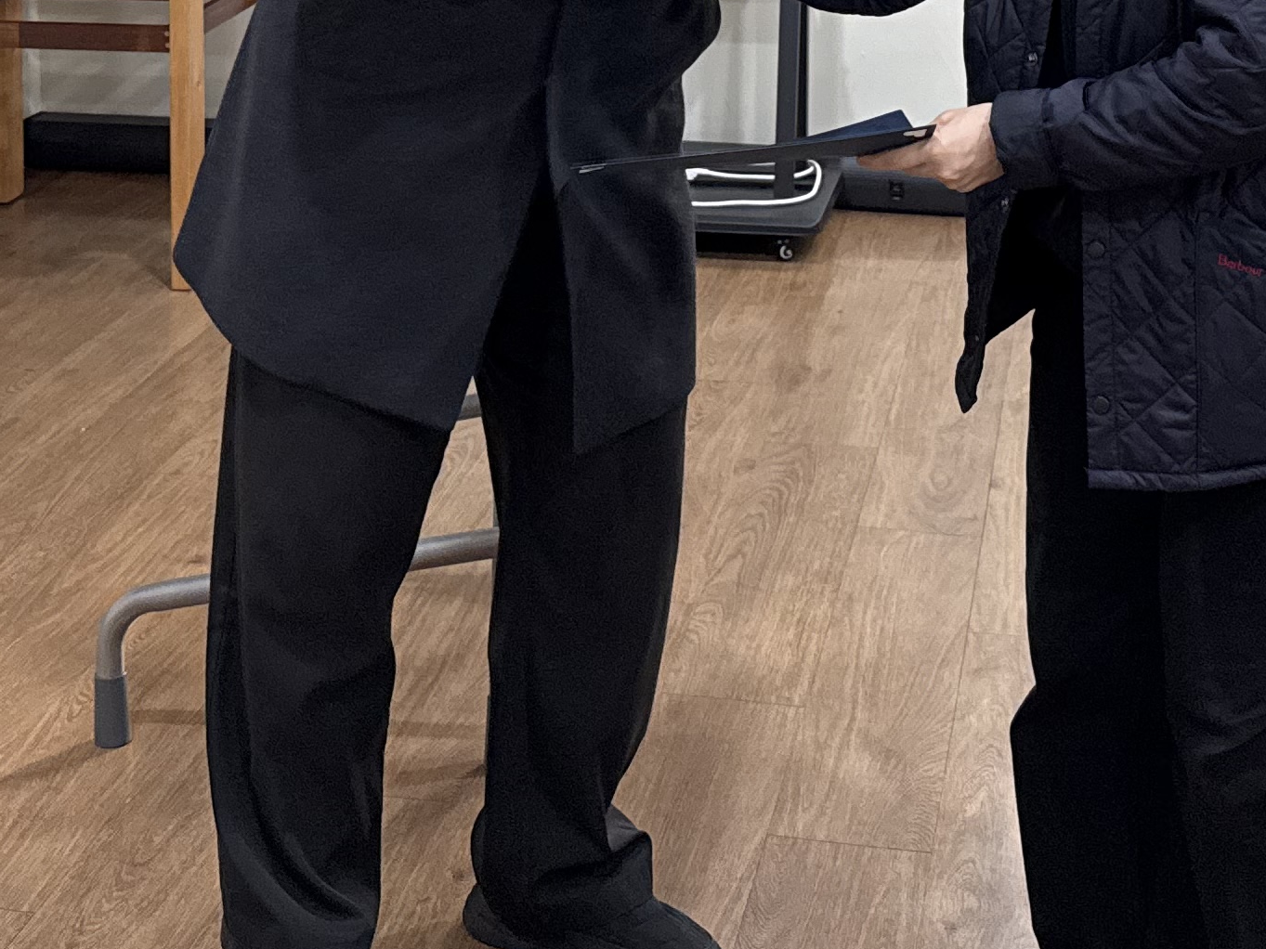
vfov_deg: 19.4
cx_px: 682
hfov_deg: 27.4
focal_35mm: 71
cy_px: -233
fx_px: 2596
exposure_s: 1/84
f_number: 1.78
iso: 200
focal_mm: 6.76
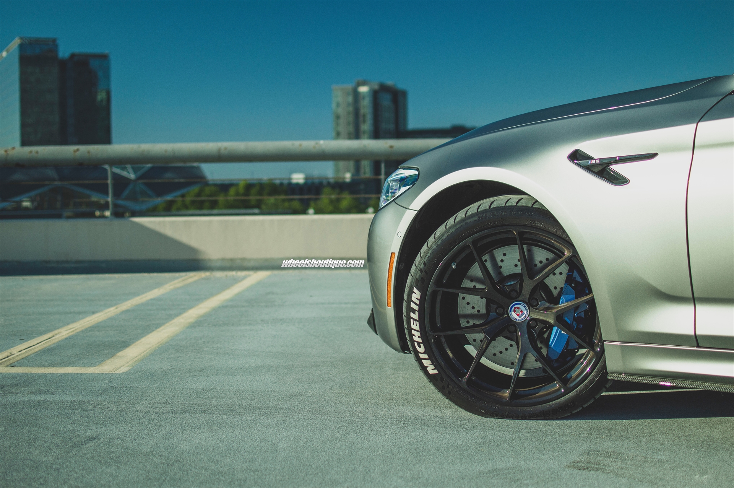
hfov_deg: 37.9
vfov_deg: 25.7
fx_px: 1069
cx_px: 367
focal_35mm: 52
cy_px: 244
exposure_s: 1/2500
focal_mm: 35
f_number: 1.8
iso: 100
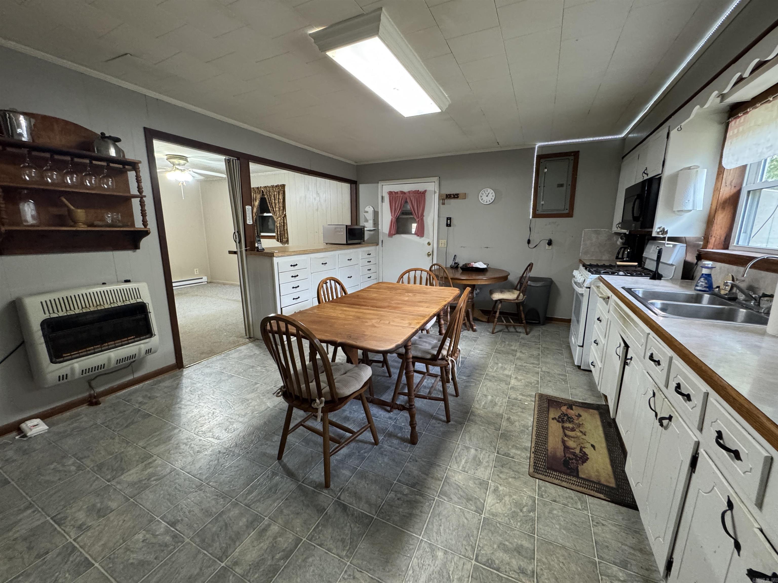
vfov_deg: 85.7
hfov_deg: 102.1
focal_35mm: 14
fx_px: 315
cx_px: 389
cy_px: 292
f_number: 2.2
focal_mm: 2.22
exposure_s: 1/60
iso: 400
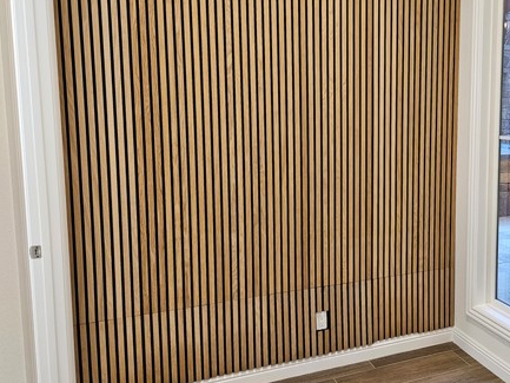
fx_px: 501
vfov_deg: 41.7
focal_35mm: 34
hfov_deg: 52.5
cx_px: 357
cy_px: 157
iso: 500
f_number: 1.8
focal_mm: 5.4
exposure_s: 1/120
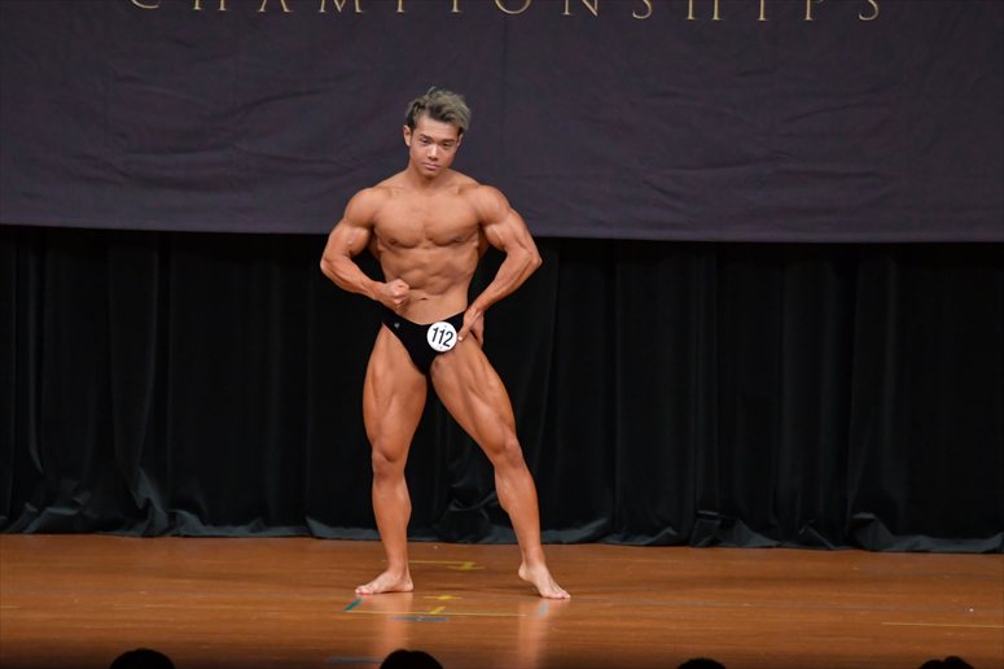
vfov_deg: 5.4
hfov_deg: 8.1
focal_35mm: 255
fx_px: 7108
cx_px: 502
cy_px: 334
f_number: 5.6
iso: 4000
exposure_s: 1/400
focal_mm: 170
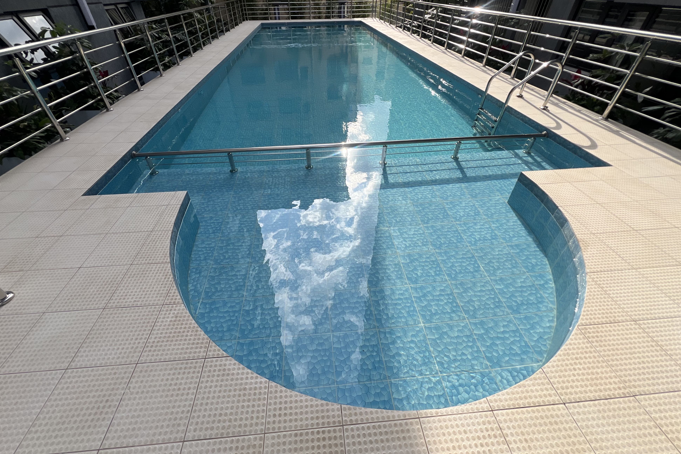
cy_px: 205
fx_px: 265
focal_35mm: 14
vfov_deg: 81.0
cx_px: 331
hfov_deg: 104.2
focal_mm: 1.57
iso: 32
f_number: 1.8
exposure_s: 1/424
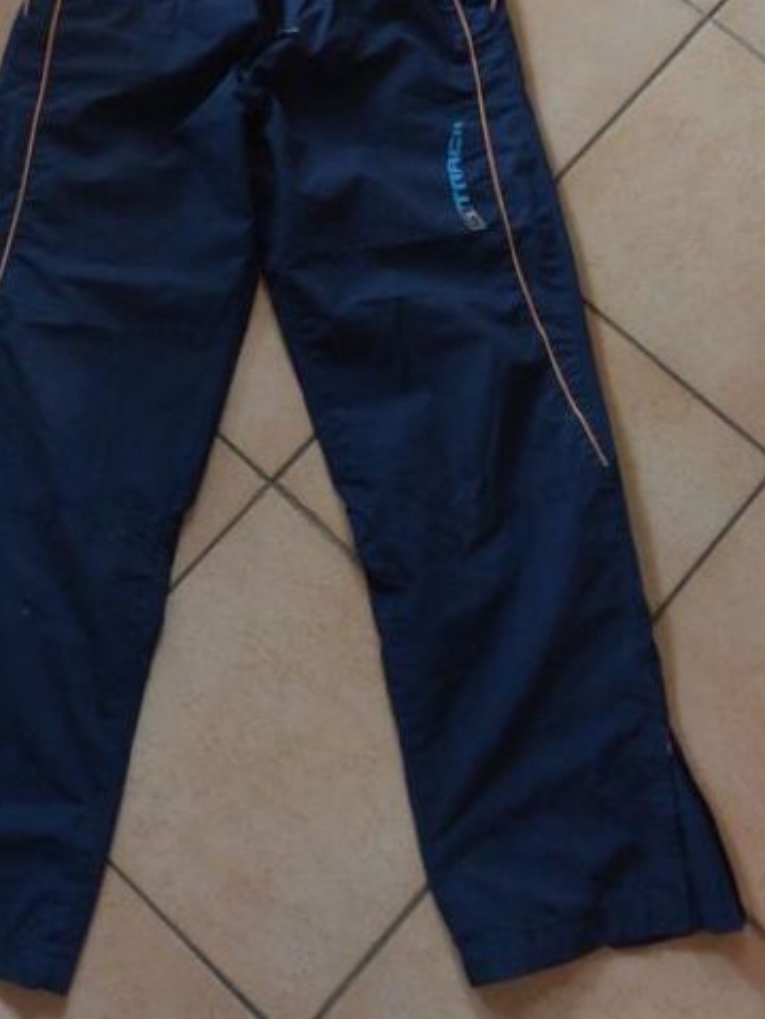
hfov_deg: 39.3
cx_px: 274
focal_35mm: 36
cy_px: 405
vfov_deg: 51.0
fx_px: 1061
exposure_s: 1/4
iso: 640
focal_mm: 4.9
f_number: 2.8
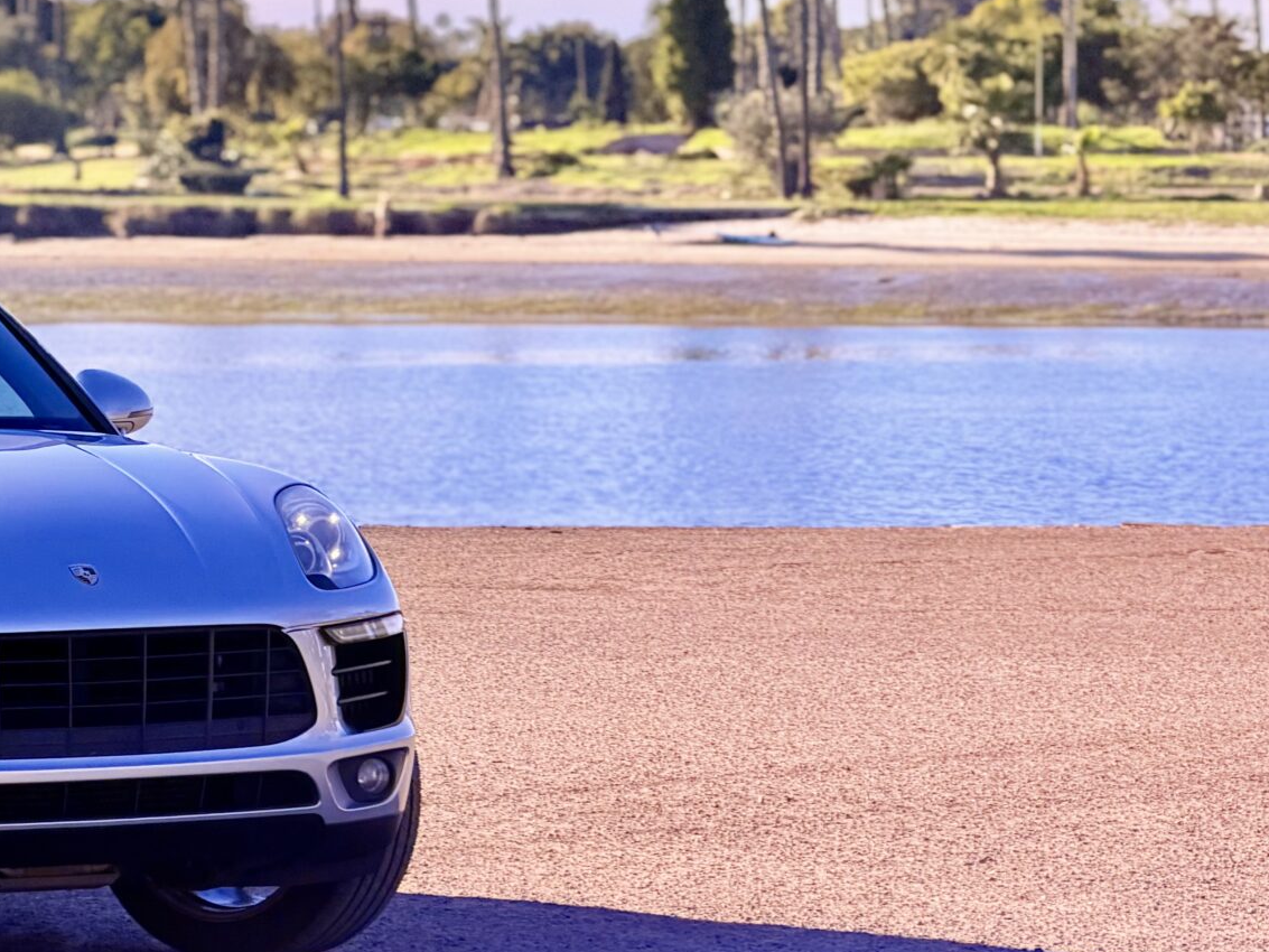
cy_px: 171
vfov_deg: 6.6
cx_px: 15
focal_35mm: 226
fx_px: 8286
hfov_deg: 8.7
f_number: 2.8
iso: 50
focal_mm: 16.89
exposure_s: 1/619
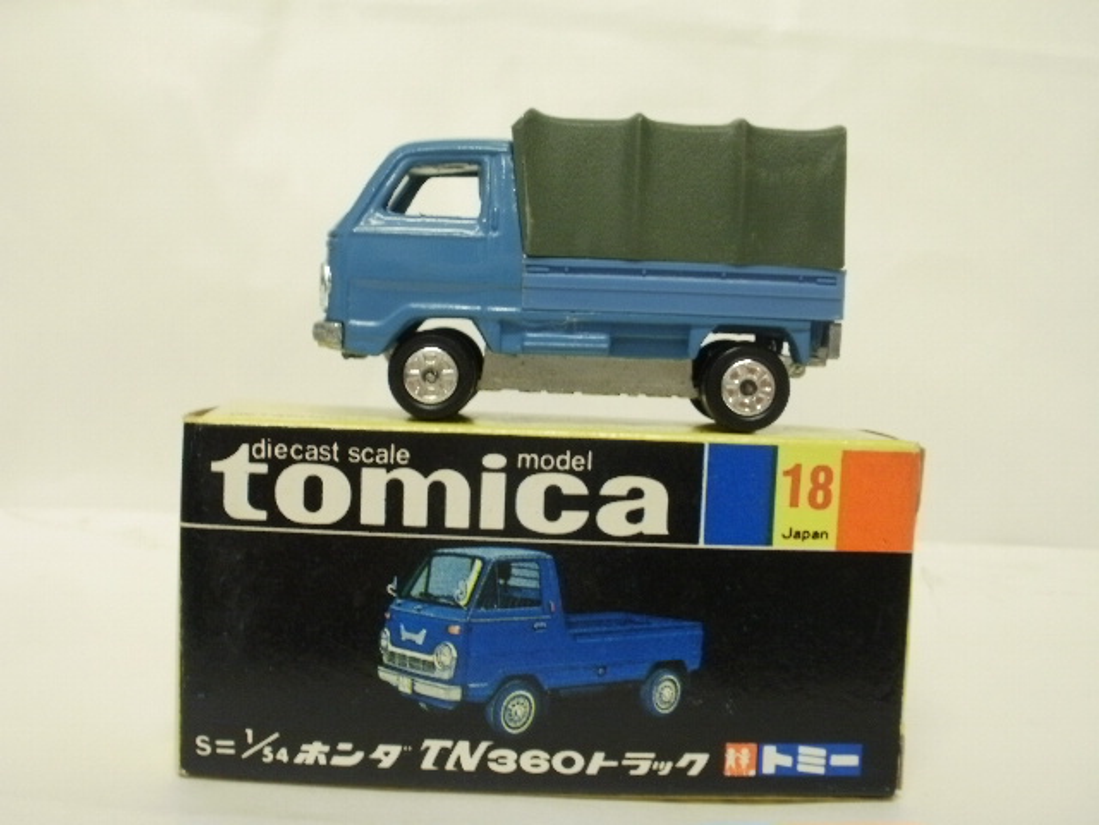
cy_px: 412
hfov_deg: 42.9
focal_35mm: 44
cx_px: 550
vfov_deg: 32.9
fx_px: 1397
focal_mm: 7.7
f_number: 4
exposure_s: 1/6
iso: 125
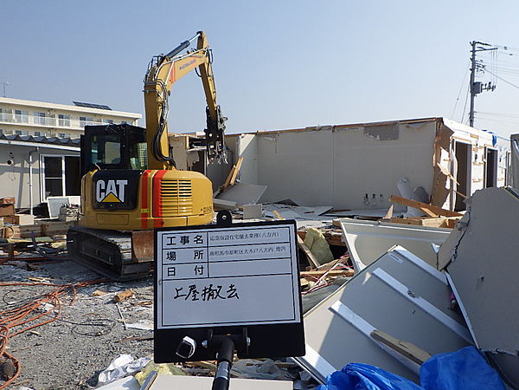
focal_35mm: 28
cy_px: 195
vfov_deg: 49.7
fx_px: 420
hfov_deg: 63.4
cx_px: 260
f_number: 4.2
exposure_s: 1/1250
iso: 125
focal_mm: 5
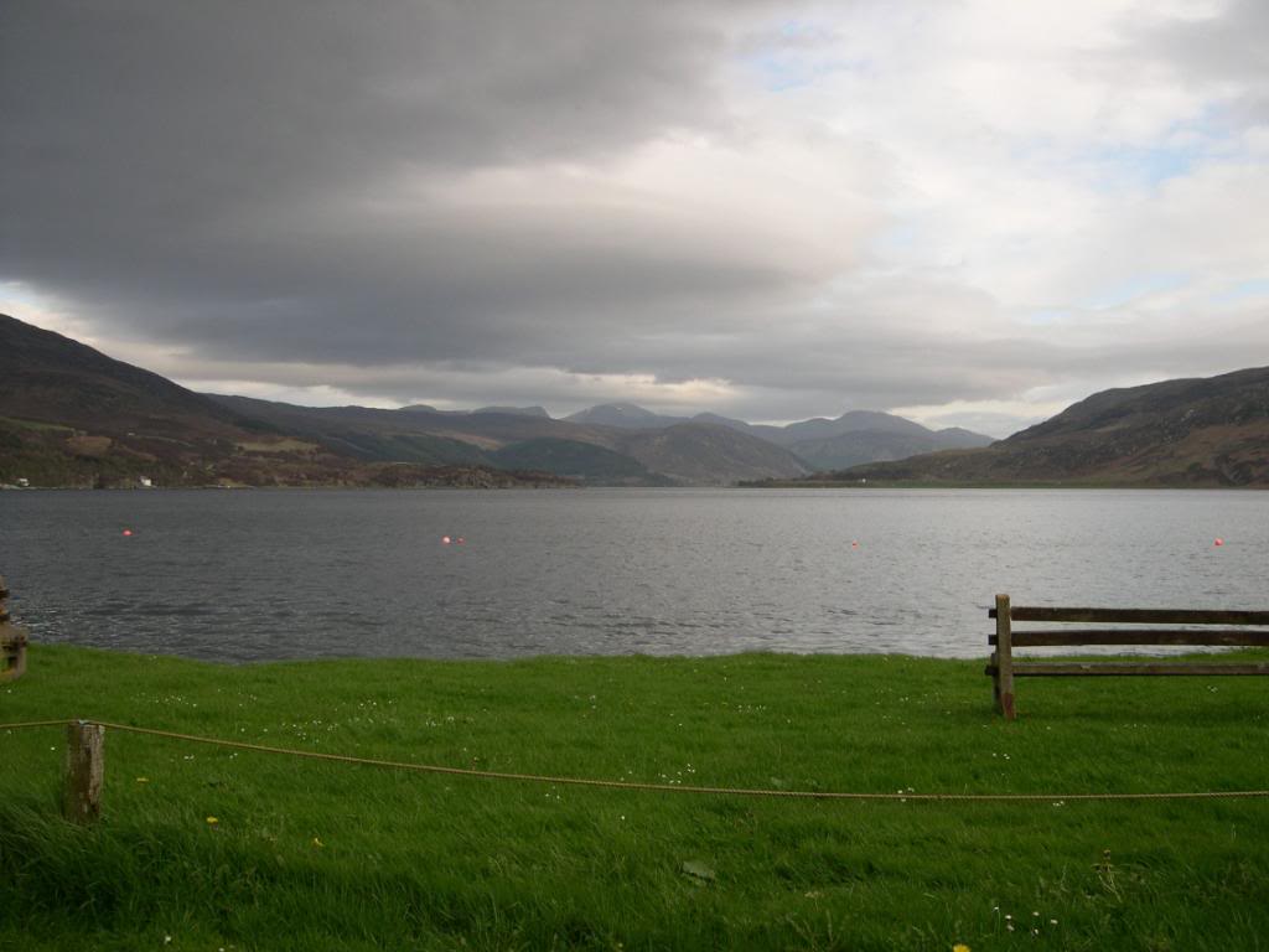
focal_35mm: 38
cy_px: 476
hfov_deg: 49.0
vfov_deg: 37.7
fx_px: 1393
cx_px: 634
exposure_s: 1/585
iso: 100
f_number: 2.8
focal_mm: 8
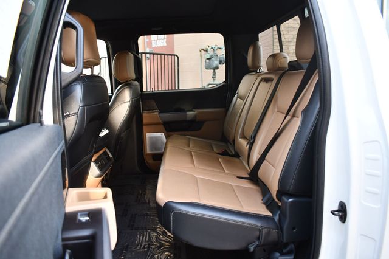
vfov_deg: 47.9
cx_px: 194
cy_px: 130
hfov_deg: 67.4
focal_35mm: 27
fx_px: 292
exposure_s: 1/125
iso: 900
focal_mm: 18
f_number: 3.5
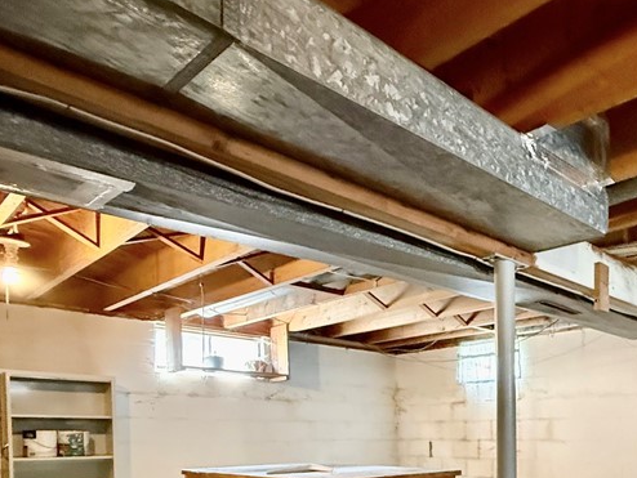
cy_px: 450
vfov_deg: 43.2
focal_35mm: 29
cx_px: 632
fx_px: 534
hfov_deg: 50.4
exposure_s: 1/40
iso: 1000
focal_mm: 2.22
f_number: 2.2
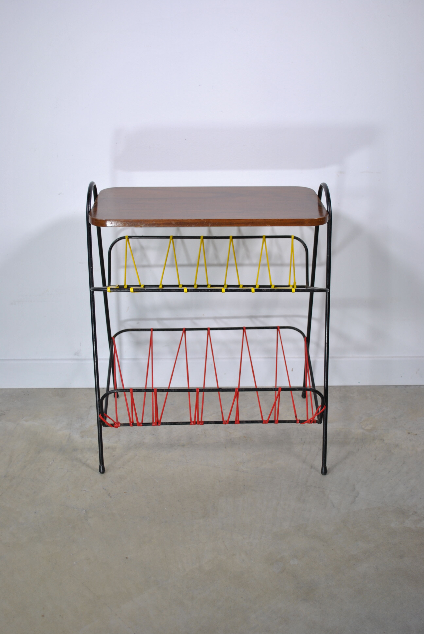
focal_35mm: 39
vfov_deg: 49.5
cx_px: 212
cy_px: 317
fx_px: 687
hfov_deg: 34.3
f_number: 4.2
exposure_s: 1/80
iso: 200
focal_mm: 26
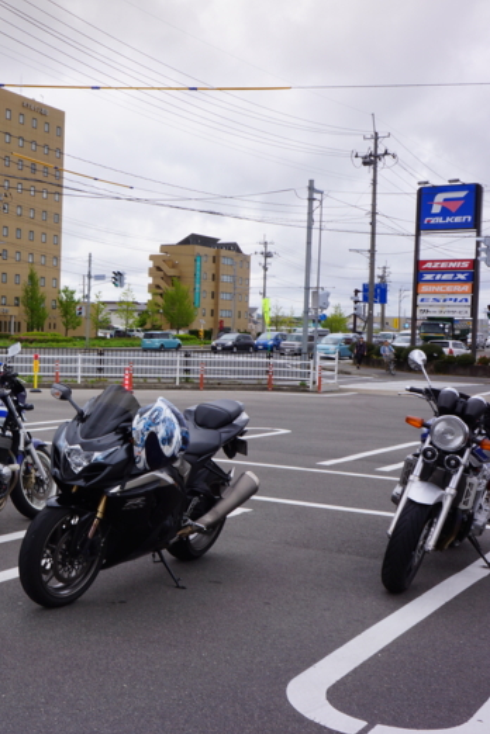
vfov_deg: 42.7
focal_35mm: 46
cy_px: 371
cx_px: 62
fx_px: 939
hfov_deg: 28.3
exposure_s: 1/100
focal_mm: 20
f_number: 11
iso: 100
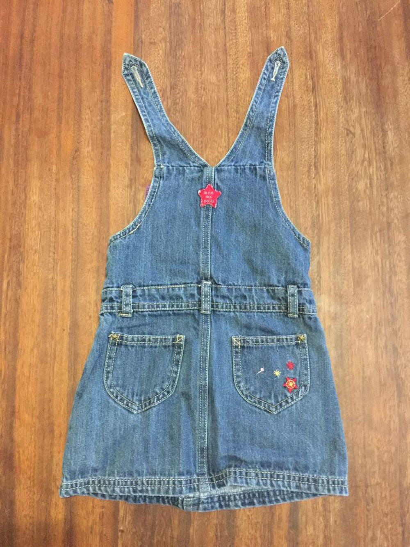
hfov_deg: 48.2
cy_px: 274
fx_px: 458
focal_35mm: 29
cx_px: 205
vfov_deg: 61.7
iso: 200
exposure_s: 1/8
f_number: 2.2
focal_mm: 4.15
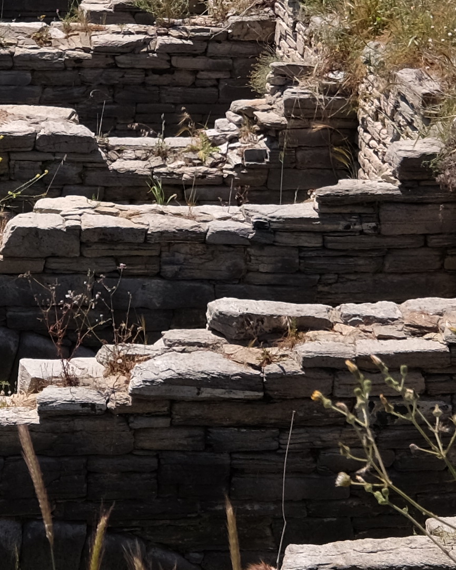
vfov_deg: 13.5
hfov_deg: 11.0
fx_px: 2362
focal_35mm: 140
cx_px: 274
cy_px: -36
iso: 200
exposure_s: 1/350
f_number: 8
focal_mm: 21.9
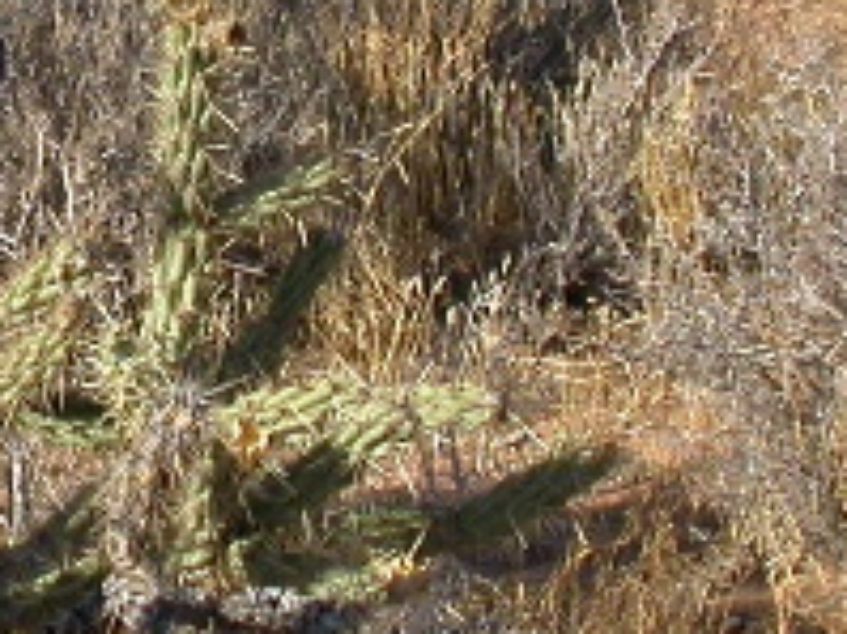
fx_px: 3986
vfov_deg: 9.0
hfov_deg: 11.9
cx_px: -143
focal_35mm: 163
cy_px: -57
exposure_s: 1/547
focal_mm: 7.85
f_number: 5.3
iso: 100
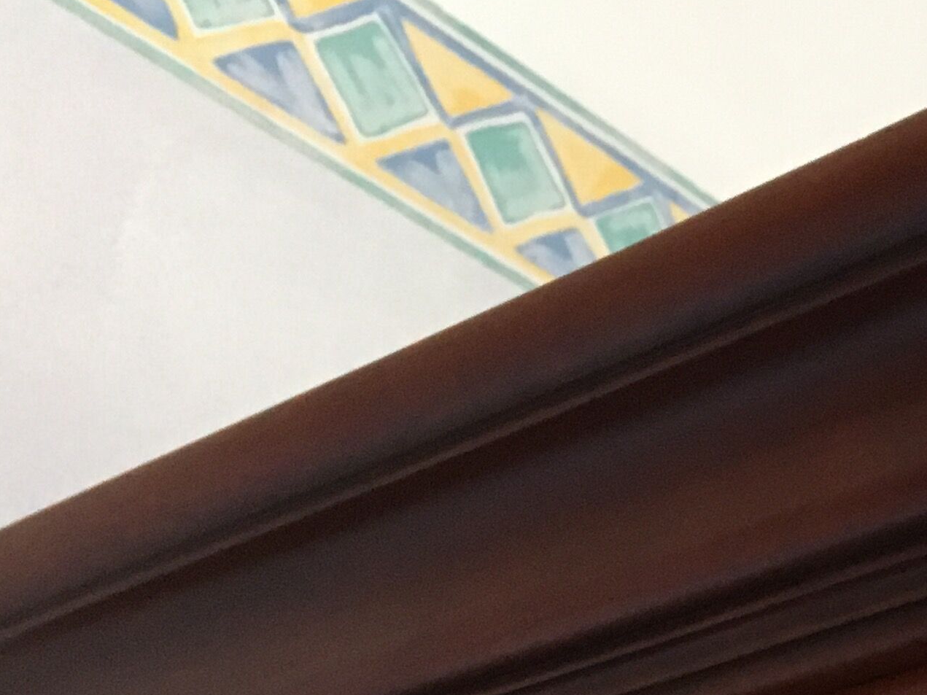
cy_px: 793
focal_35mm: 92
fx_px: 2463
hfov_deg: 19.8
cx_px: 1153
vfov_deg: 15.6
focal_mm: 4.15
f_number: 2.2
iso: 200
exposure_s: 1/17
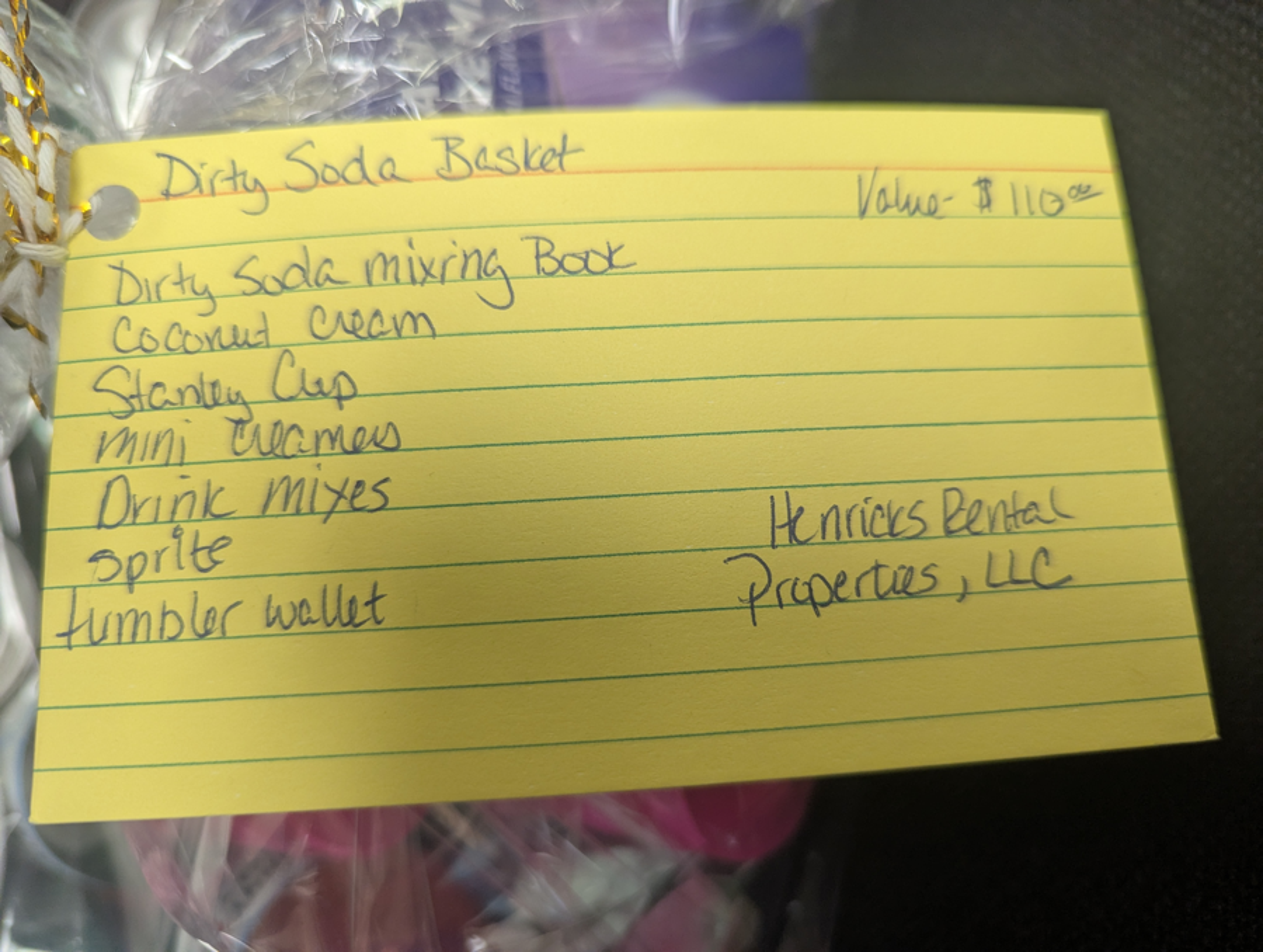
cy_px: 476
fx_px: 877
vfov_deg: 57.0
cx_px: 632
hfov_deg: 71.5
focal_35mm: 24
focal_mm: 6.81
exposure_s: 1/120
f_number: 1.85
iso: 285
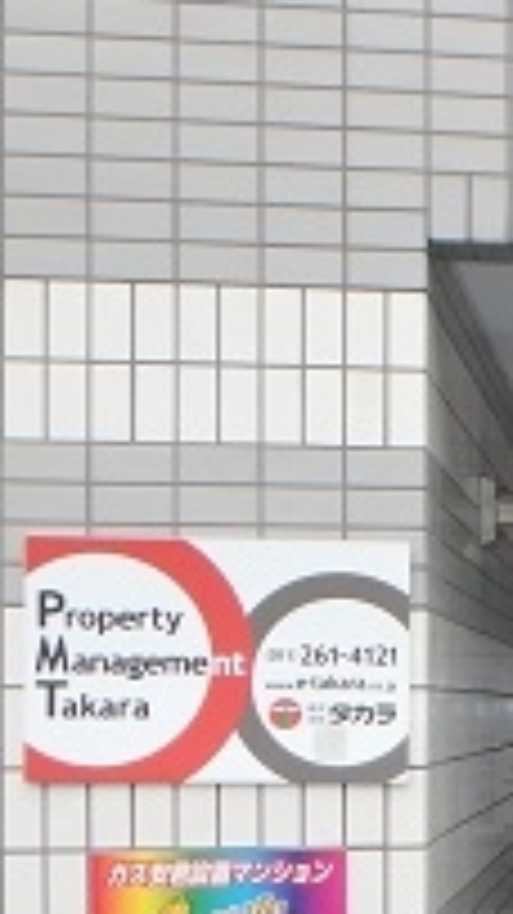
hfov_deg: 14.3
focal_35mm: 72
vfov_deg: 28.7
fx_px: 1743
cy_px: 738
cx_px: 981
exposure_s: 1/40
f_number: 3.5
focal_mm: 3.7
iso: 200
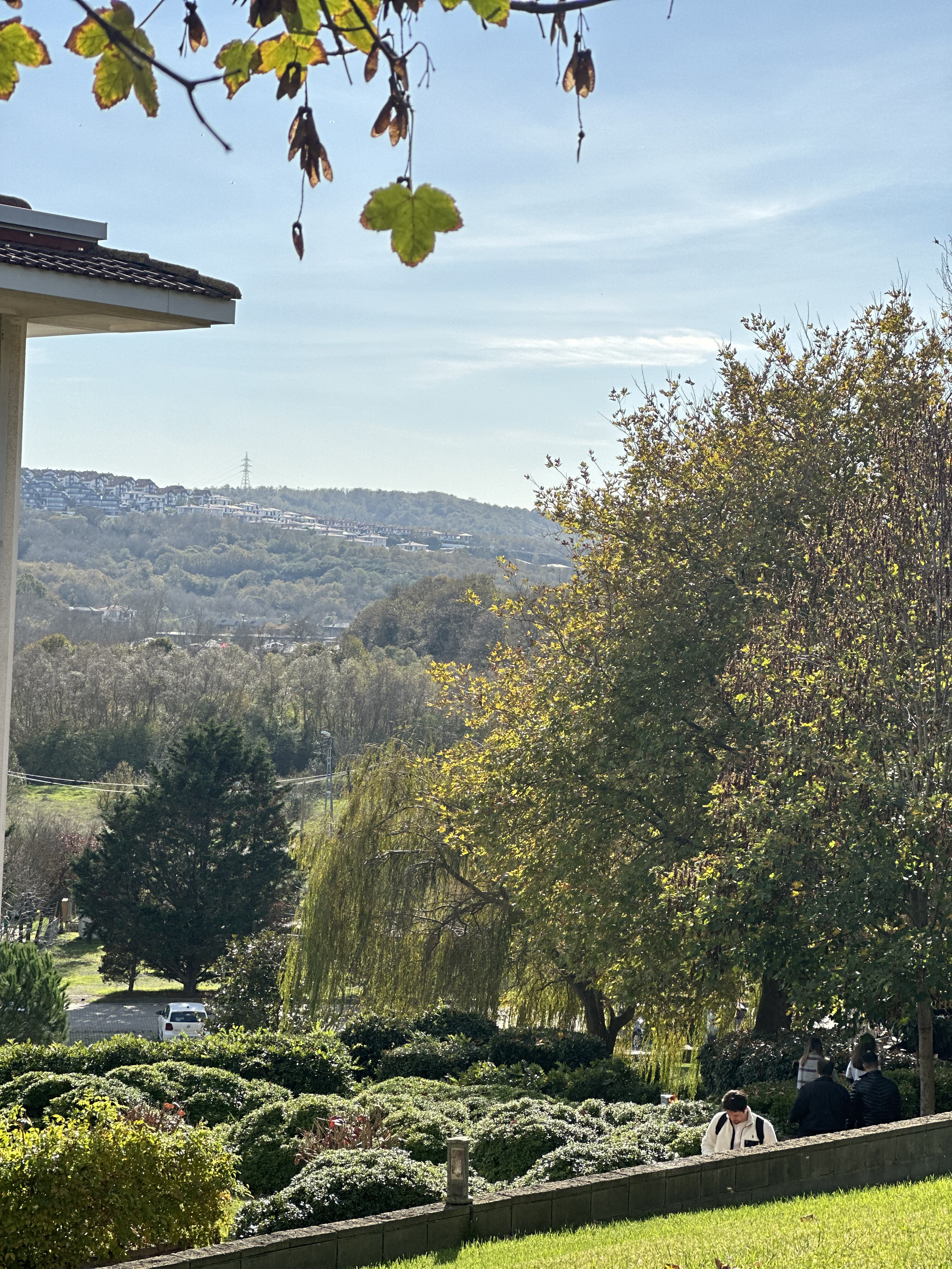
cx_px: 476
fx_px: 2824
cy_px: 634
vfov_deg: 25.3
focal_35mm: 77
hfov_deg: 19.1
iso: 32
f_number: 2.8
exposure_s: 1/247
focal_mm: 9
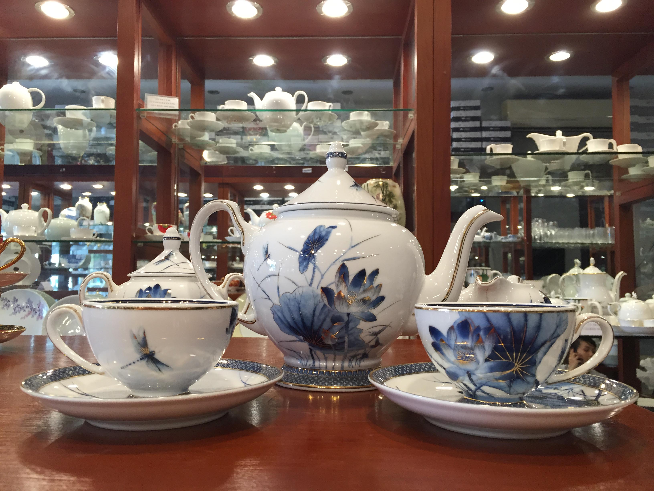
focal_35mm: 29
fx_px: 548
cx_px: 327
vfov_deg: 48.2
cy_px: 246
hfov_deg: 61.7
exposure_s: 1/30
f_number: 2.2
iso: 50
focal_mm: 4.15
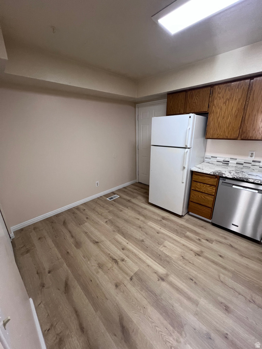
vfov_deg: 106.2
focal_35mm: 13
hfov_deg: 89.9
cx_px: 131
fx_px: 131
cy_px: 174
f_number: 1.8
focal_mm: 1.57
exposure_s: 1/120
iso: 200
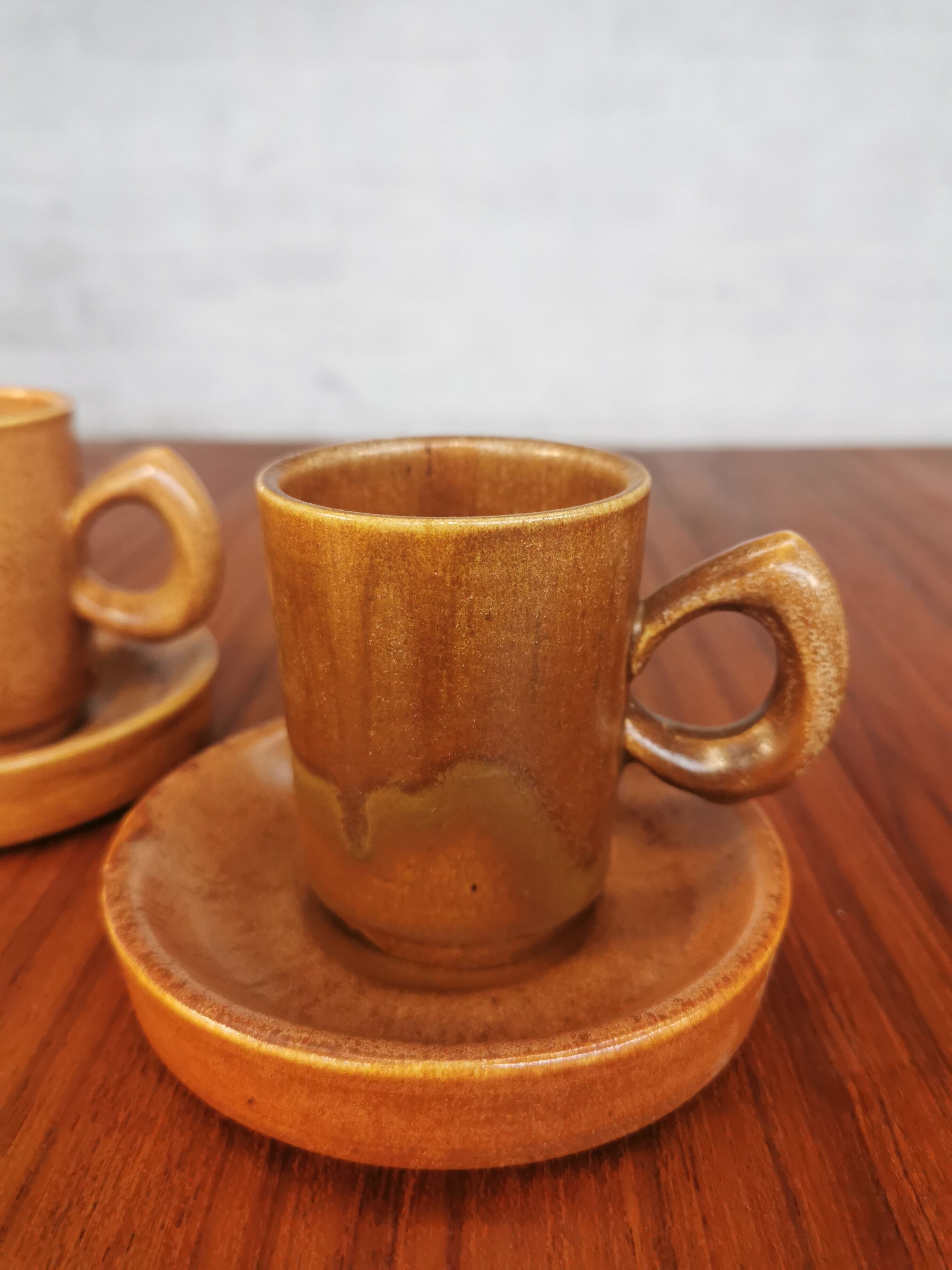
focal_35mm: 27
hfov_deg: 51.4
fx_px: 990
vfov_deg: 65.3
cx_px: 476
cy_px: 635
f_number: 1.8
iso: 250
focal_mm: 5.58
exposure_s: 1/50
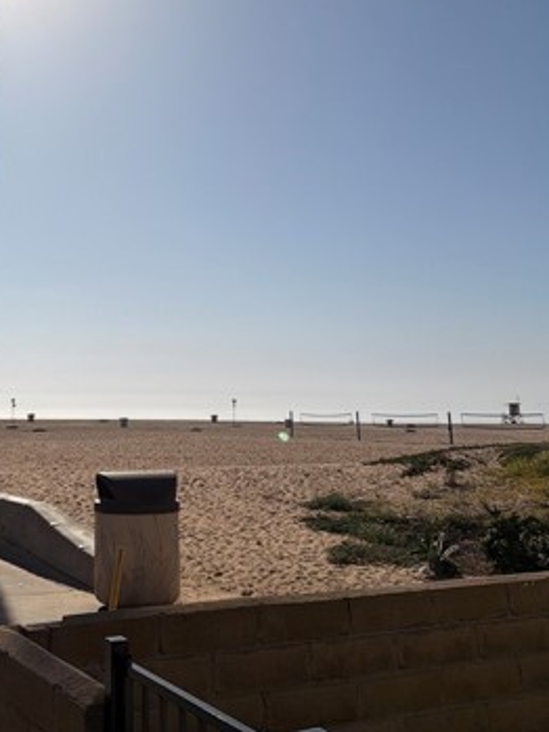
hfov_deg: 32.1
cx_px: 119
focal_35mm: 44
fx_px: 930
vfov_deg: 41.2
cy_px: 149
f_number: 1.78
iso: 80
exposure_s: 1/32258
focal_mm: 6.76
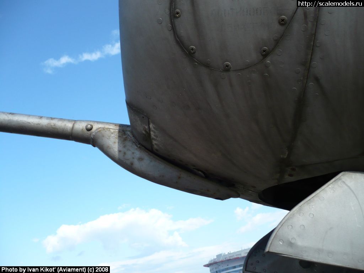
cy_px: 136
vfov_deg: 40.7
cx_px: 182
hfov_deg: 52.6
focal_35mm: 35
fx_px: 368
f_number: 2.8
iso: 100
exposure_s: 1/800
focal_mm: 5.8
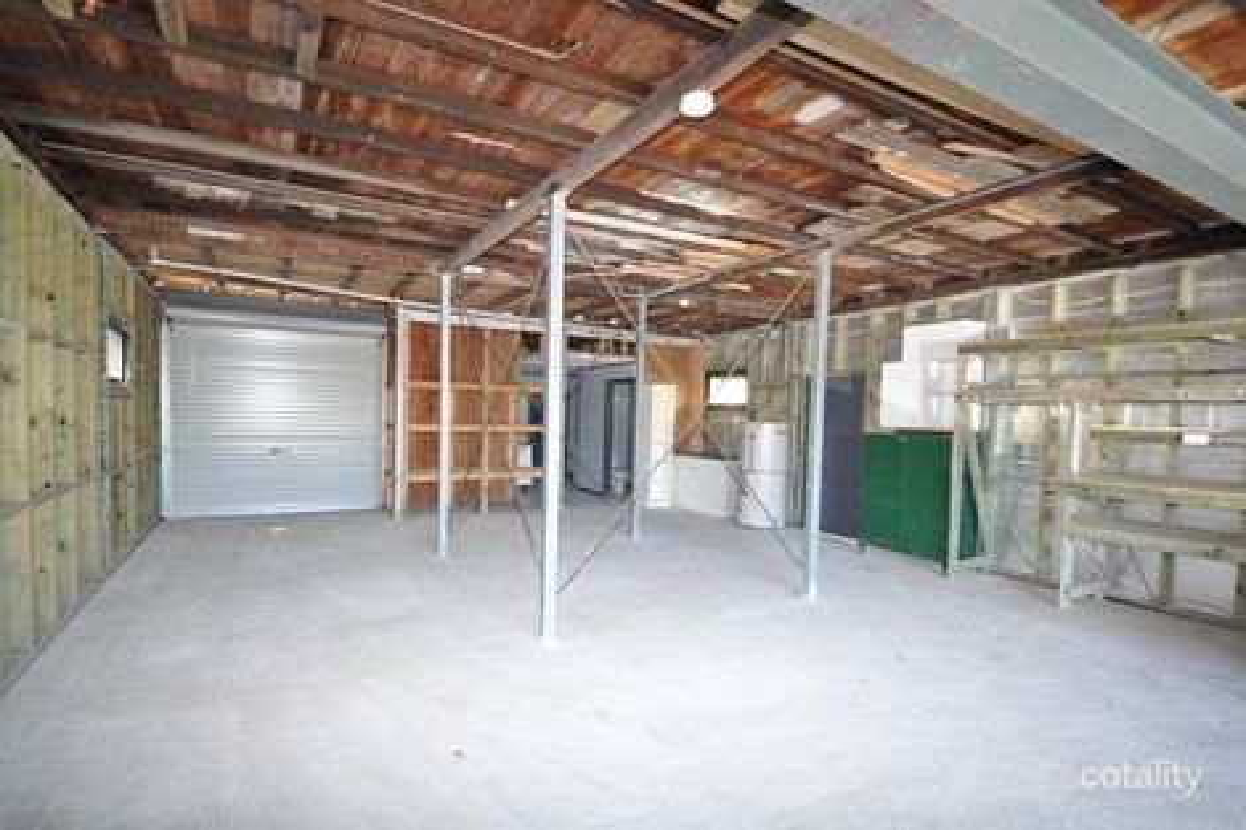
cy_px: 415
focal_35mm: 15
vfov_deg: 77.3
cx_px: 623
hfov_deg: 100.4
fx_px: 519
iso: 560
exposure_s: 1/60
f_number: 4
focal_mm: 10
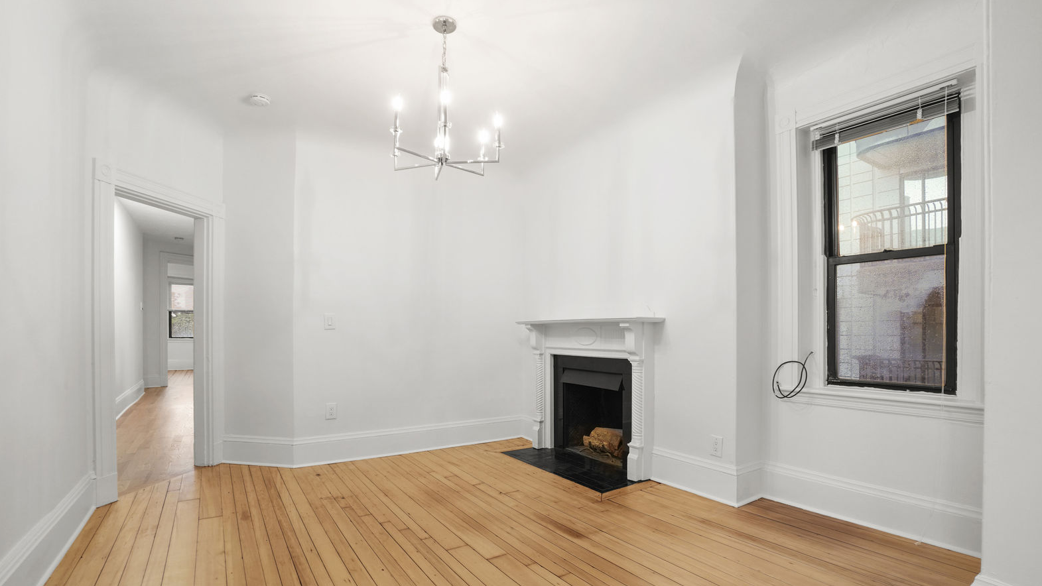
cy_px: 336
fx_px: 442
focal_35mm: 16
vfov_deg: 66.7
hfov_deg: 99.4
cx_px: 526
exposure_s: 1/5
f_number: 7.1
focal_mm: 10
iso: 320
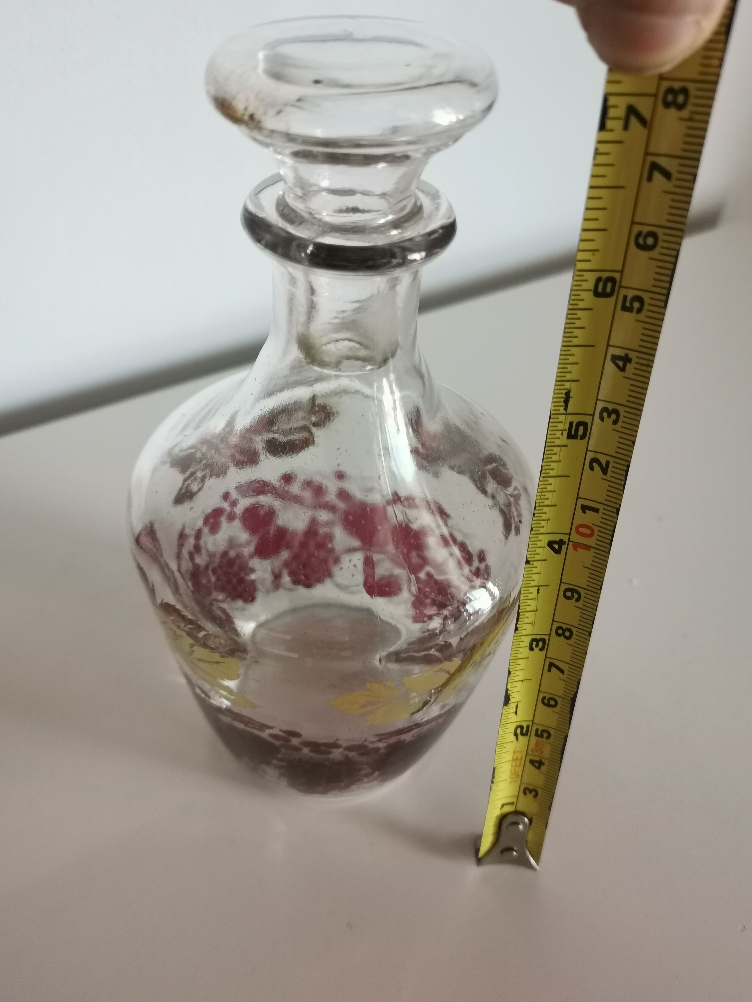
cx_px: 376
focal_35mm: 28
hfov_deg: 49.7
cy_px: 501
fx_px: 811
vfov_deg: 63.4
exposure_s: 1/50
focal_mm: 5.58
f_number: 1.8
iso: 250
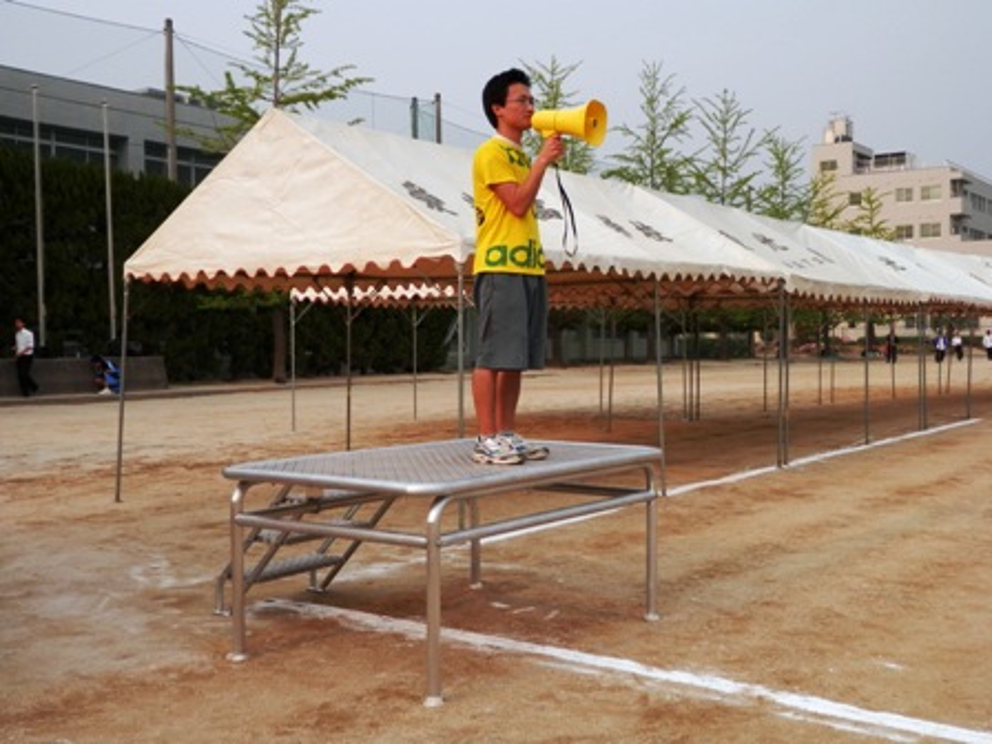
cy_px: 372
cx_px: 496
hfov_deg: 50.1
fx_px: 1060
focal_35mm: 37
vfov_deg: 38.7
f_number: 3.6
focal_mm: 6.6
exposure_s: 1/400
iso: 80
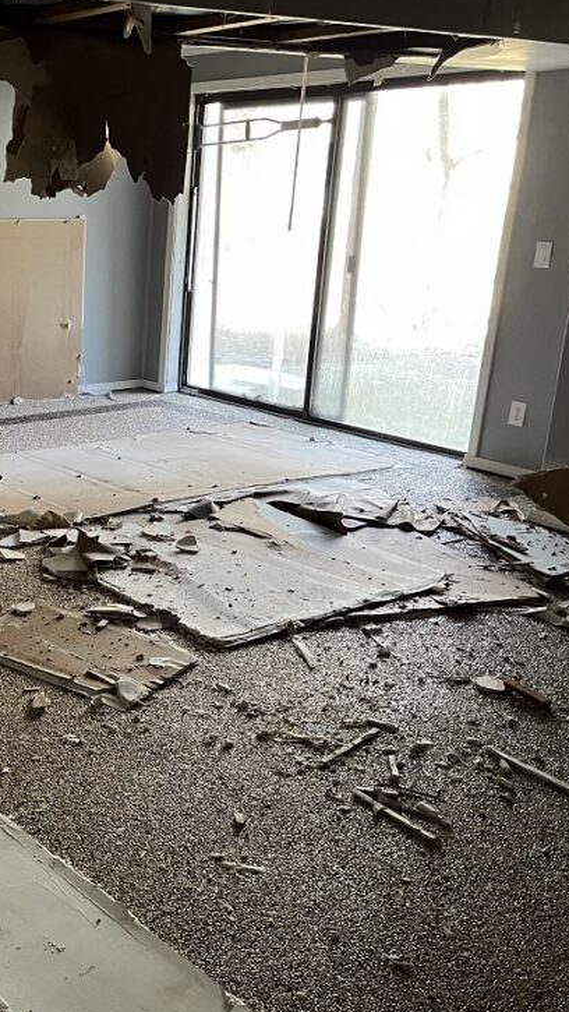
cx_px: -24
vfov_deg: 50.5
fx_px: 1073
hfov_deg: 27.7
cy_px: 494
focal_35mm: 40
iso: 250
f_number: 1.6
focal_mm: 5.1
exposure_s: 1/60
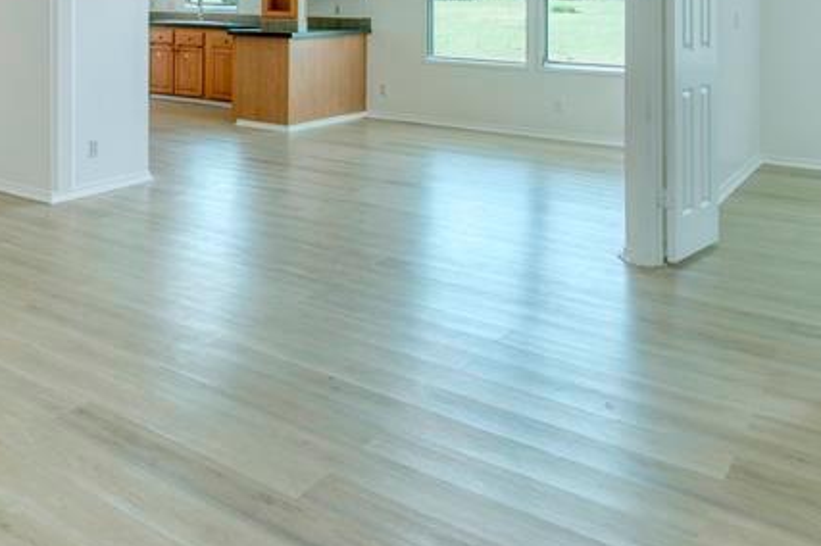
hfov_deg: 47.7
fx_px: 820
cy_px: -19
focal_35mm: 36
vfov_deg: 33.2
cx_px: 83
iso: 320
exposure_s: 1/26
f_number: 8
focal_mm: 10
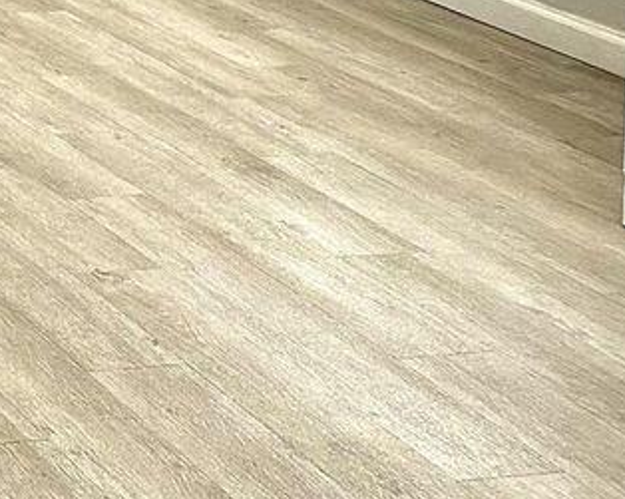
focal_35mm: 102
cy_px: -421
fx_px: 1886
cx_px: -726
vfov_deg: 13.4
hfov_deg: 14.6
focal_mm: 6.86
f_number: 1.78
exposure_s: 1/60
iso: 320
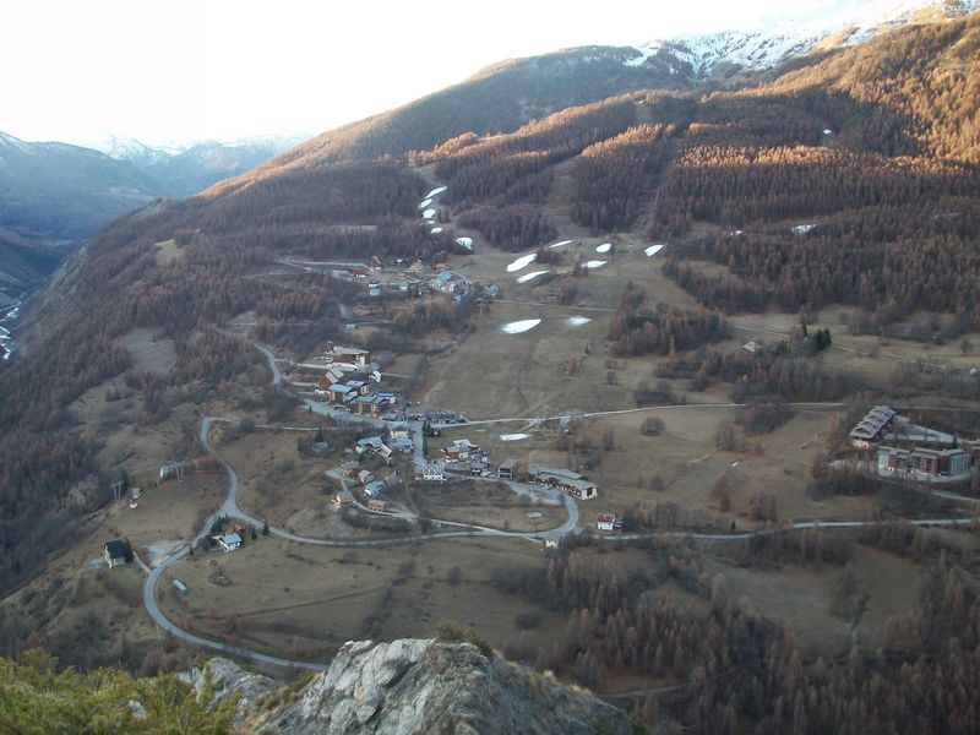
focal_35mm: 34
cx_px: 490
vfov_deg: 41.8
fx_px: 963
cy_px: 368
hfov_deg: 54.0
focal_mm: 5.7
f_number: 2.8
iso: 80
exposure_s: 1/100
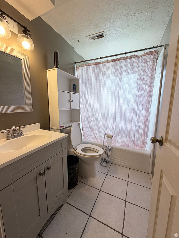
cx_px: 90
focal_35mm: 14
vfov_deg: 102.1
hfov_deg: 85.7
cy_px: 119
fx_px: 97
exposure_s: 1/121
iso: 64
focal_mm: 2.22
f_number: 2.2
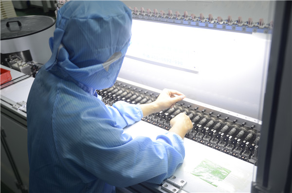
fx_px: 316
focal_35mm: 39
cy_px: 96
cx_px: 146
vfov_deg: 34.0
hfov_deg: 49.7
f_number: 3.2
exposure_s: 1/10
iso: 100
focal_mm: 26
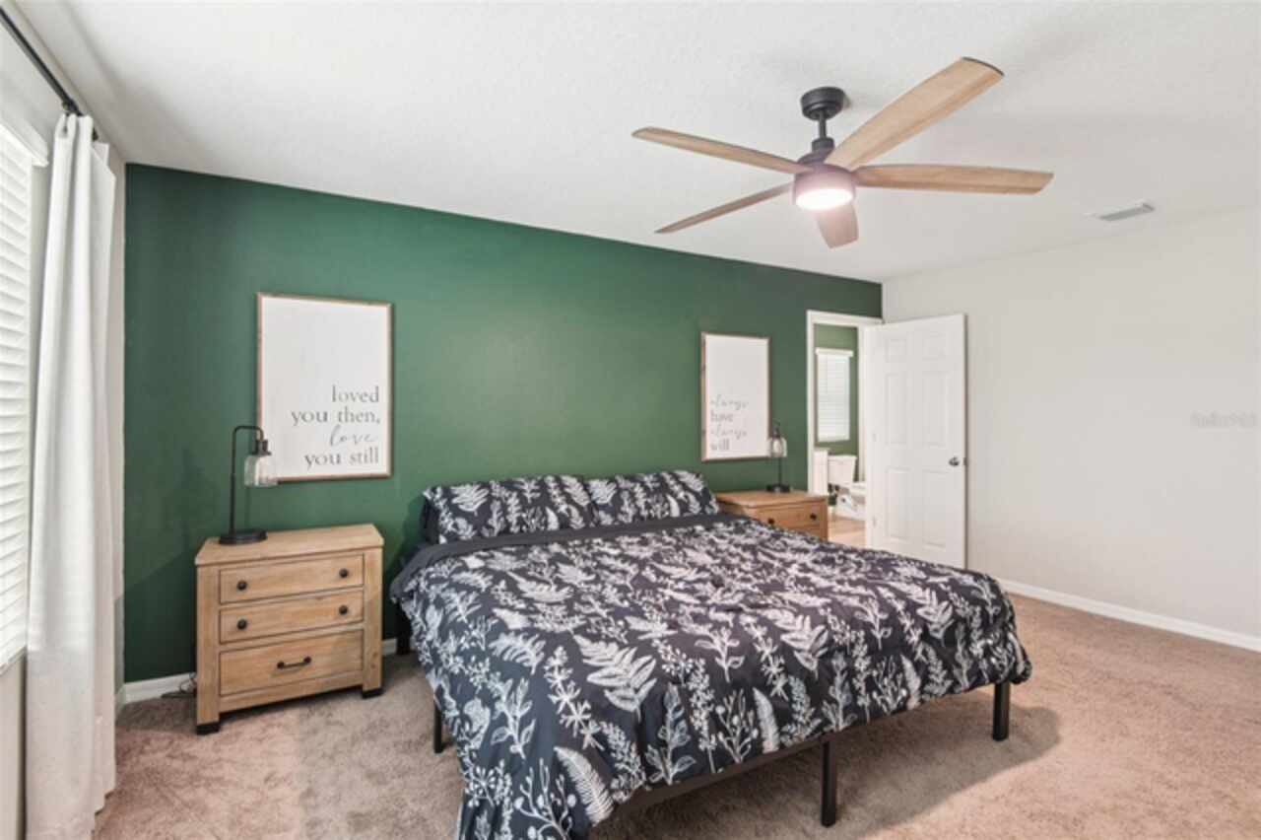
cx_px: 630
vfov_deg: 73.7
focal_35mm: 16
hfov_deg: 96.8
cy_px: 420
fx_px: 560
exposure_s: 1/4
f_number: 8
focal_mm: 16
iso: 400
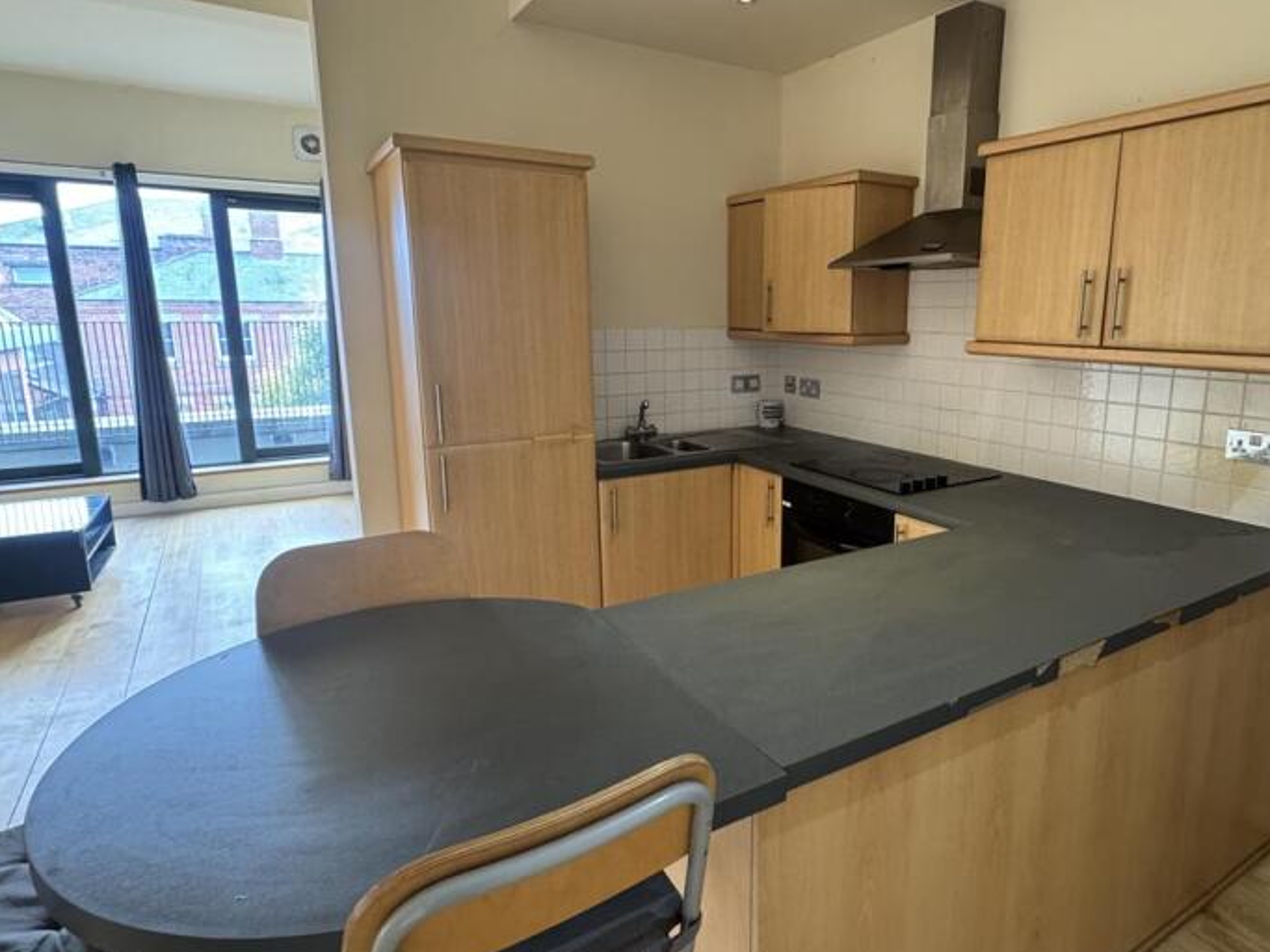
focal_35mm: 21
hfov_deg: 78.4
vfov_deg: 63.4
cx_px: 738
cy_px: 459
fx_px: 770
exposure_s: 1/50
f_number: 2.2
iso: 320
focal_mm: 2.22
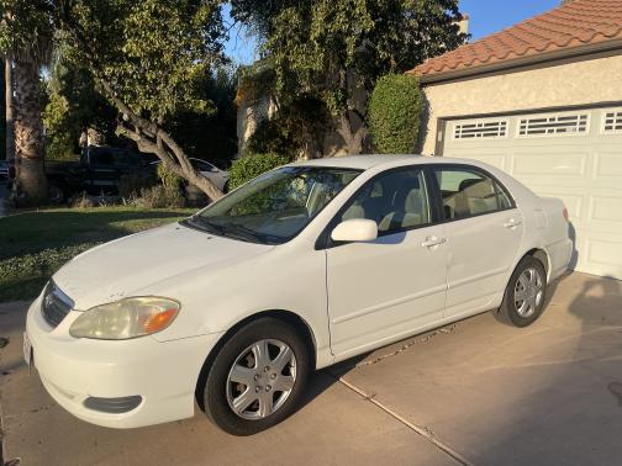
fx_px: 467
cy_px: 233
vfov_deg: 53.1
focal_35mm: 26
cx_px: 311
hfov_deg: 67.3
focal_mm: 4.2
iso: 32
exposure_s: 1/3125
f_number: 1.6
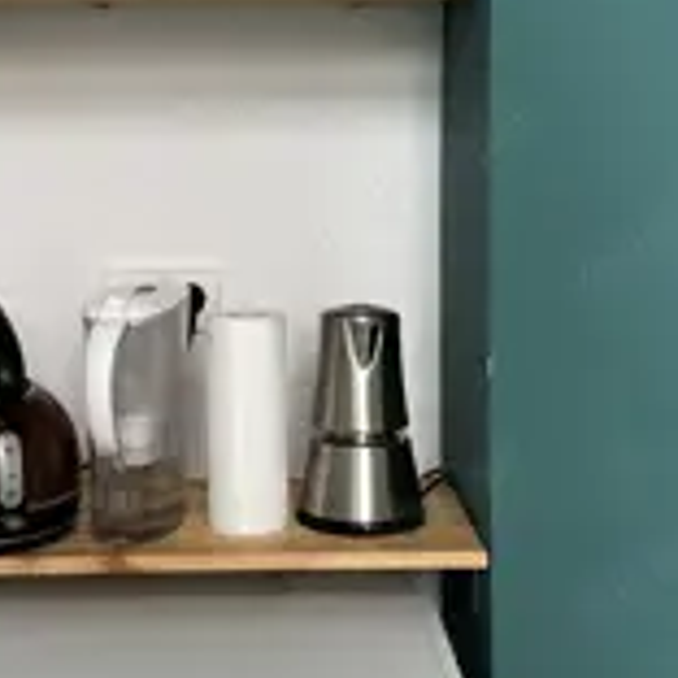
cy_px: 265
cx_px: 256
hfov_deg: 29.0
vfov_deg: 29.0
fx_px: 1307
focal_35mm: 59
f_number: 1.5
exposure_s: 1/100
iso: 125
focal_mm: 5.7
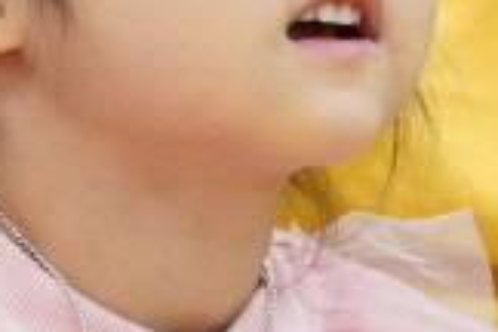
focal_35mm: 457
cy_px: -2
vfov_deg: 3.0
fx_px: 6321
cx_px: -430
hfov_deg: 4.5
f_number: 5.6
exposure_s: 1/60
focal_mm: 57
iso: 2500
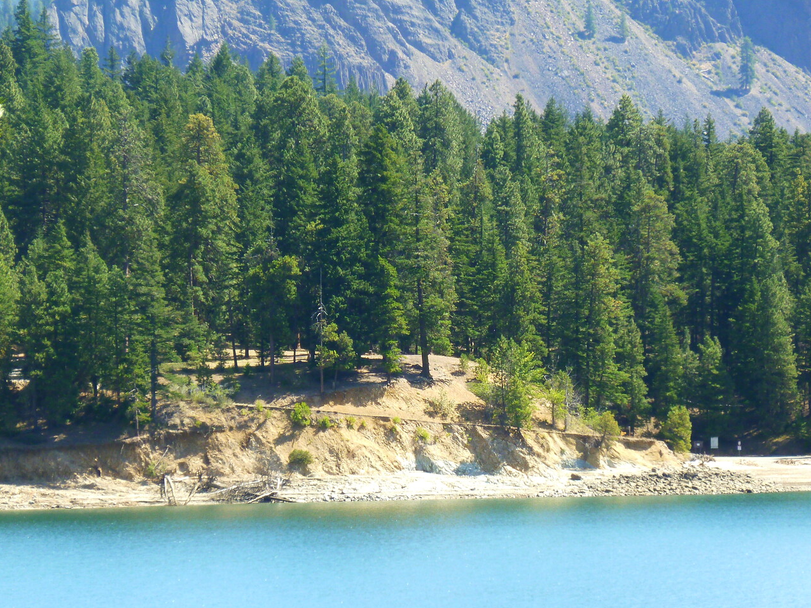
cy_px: 304
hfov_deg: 7.9
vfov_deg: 5.9
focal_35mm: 251
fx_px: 5880
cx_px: 405
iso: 160
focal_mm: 36
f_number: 5.9
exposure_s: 1/125
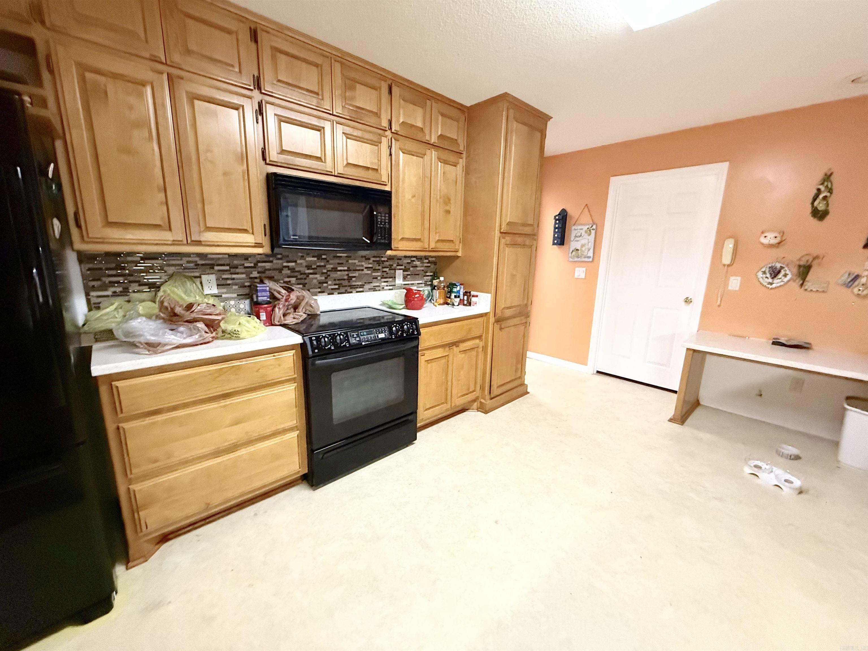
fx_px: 351
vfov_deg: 85.7
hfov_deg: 102.1
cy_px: 326
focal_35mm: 14
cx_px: 434
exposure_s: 1/60
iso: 800
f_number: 2.2
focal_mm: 2.22
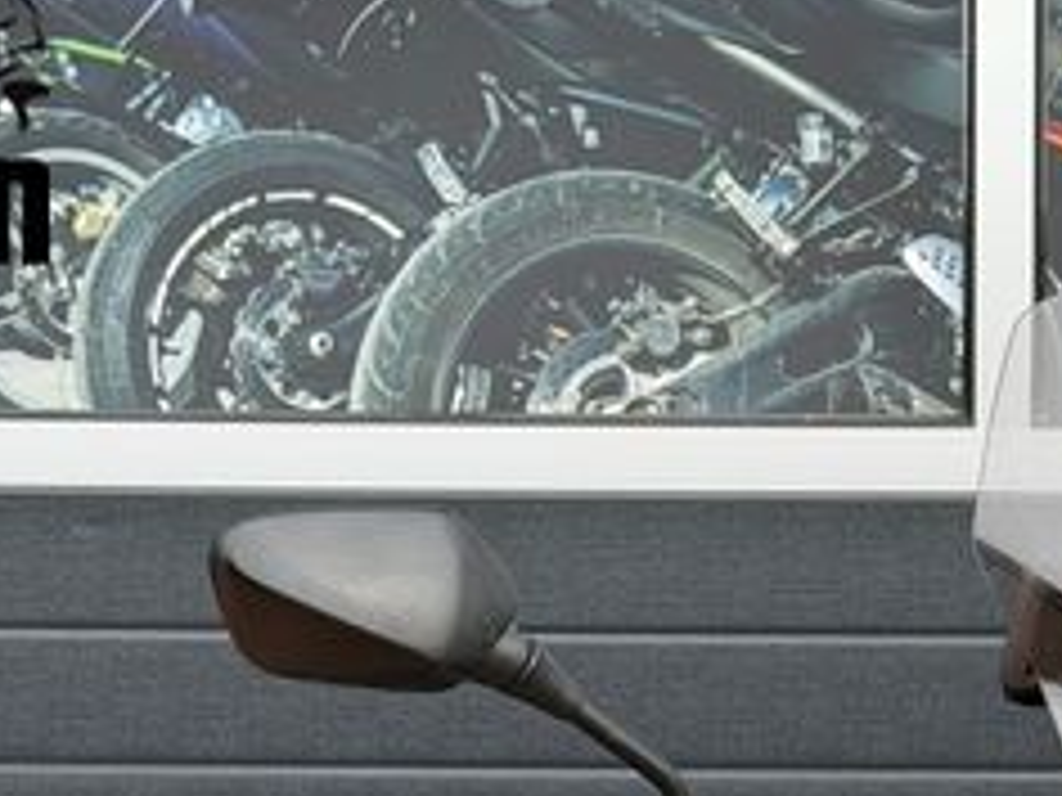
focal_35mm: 130
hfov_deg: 15.0
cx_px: 914
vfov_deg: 11.1
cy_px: 1043
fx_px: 3988
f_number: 1.78
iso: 80
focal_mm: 6.76
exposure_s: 1/1055
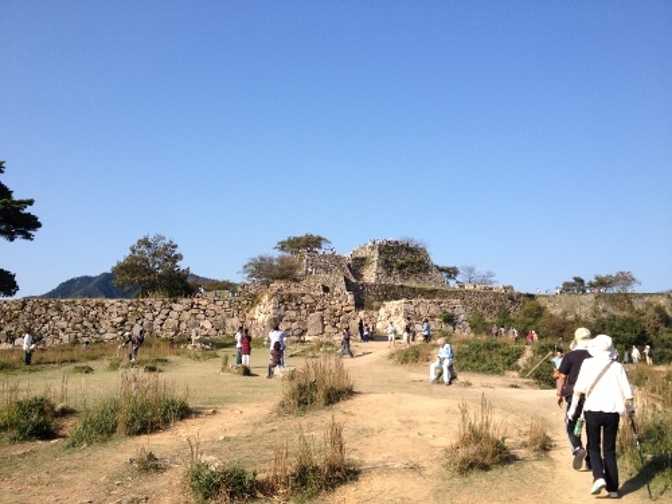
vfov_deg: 40.7
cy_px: 252
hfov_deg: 52.6
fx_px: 679
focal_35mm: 35
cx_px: 336
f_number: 2.4
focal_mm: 4.28
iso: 50
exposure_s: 1/1534
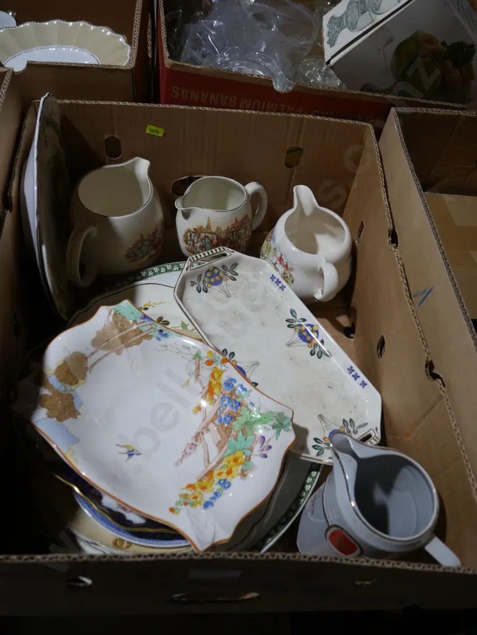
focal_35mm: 32
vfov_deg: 56.8
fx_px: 587
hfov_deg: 44.2
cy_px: 318
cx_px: 238
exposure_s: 1/125
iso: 200
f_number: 3.6
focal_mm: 16
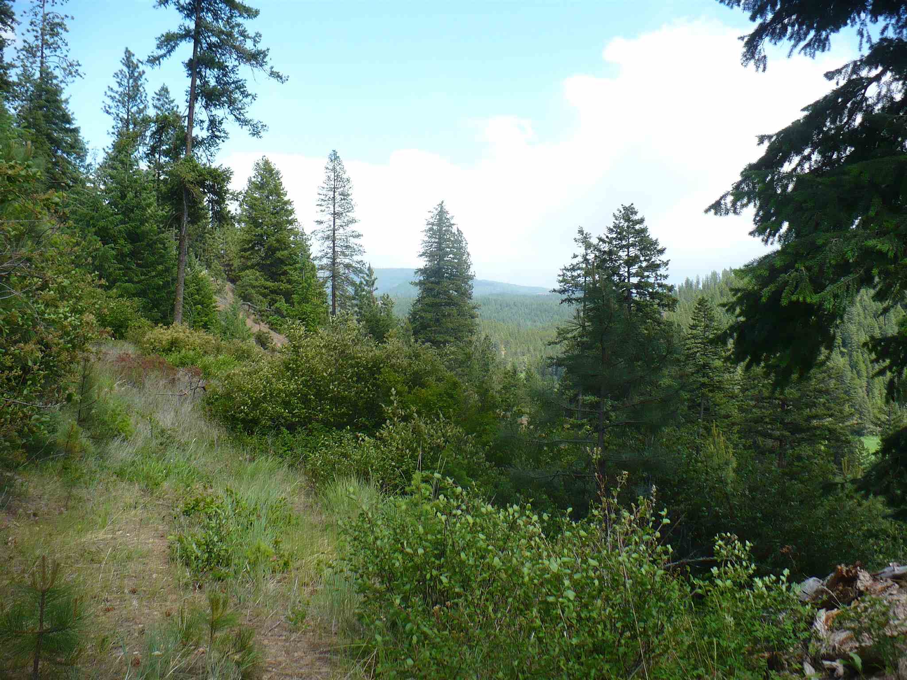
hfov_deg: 50.1
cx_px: 454
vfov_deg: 38.7
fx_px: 969
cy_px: 340
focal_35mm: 37
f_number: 2.8
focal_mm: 6.1
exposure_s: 1/800
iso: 100
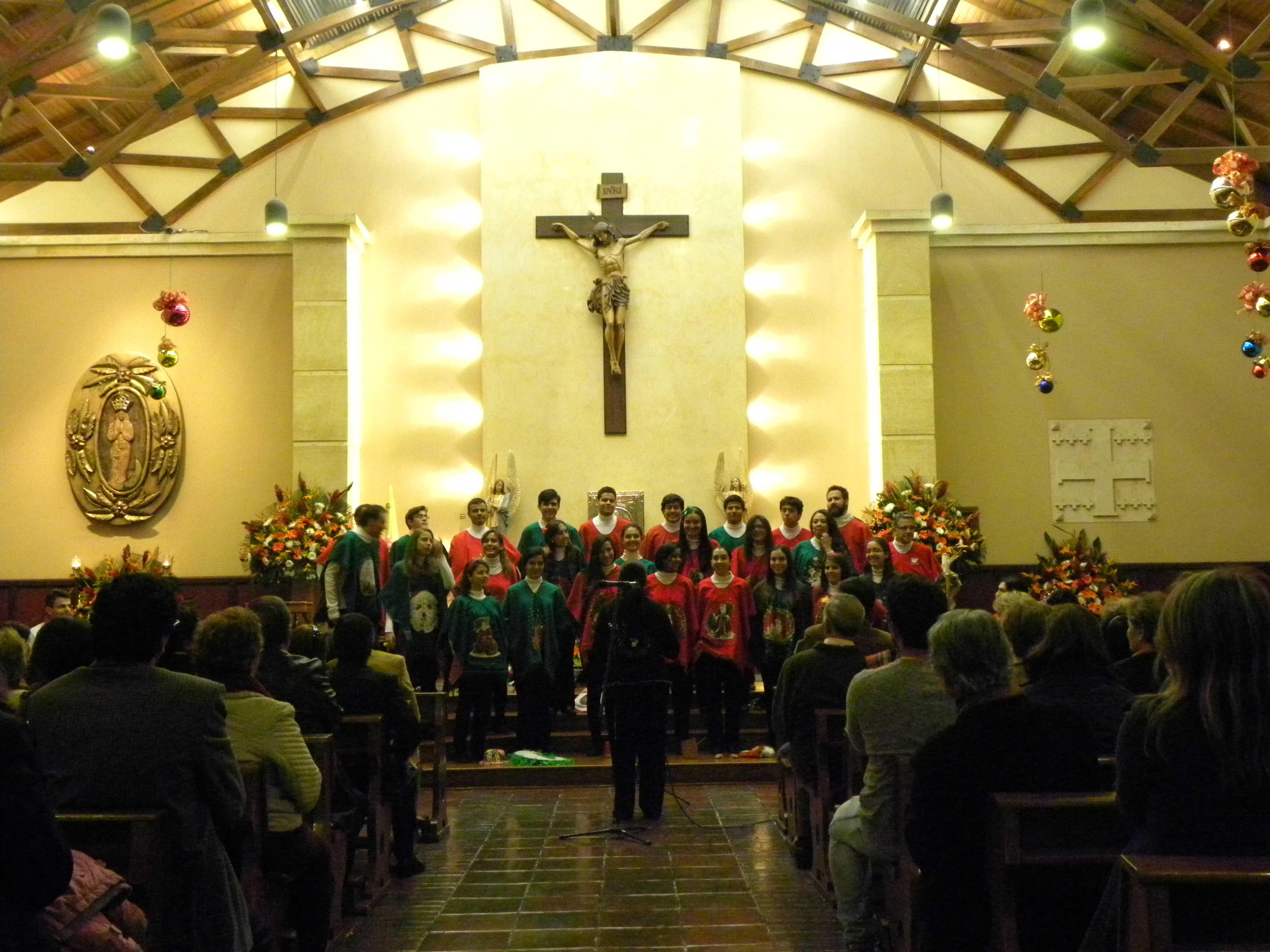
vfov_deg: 35.1
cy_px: 476
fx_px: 1504
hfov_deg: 45.8
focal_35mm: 41
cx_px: 635
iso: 800
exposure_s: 1/17.6
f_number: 3.2
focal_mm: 7.3
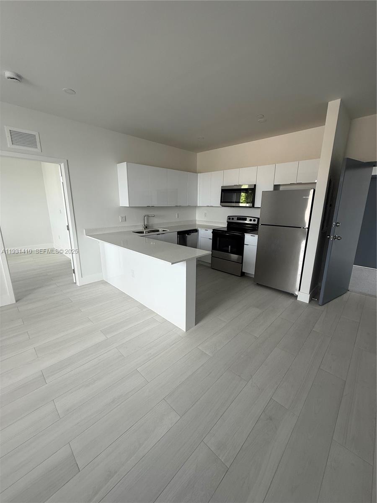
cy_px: 252
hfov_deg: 85.7
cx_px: 188
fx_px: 203
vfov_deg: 102.1
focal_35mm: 14
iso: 80
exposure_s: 1/99
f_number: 2.2
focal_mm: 2.22
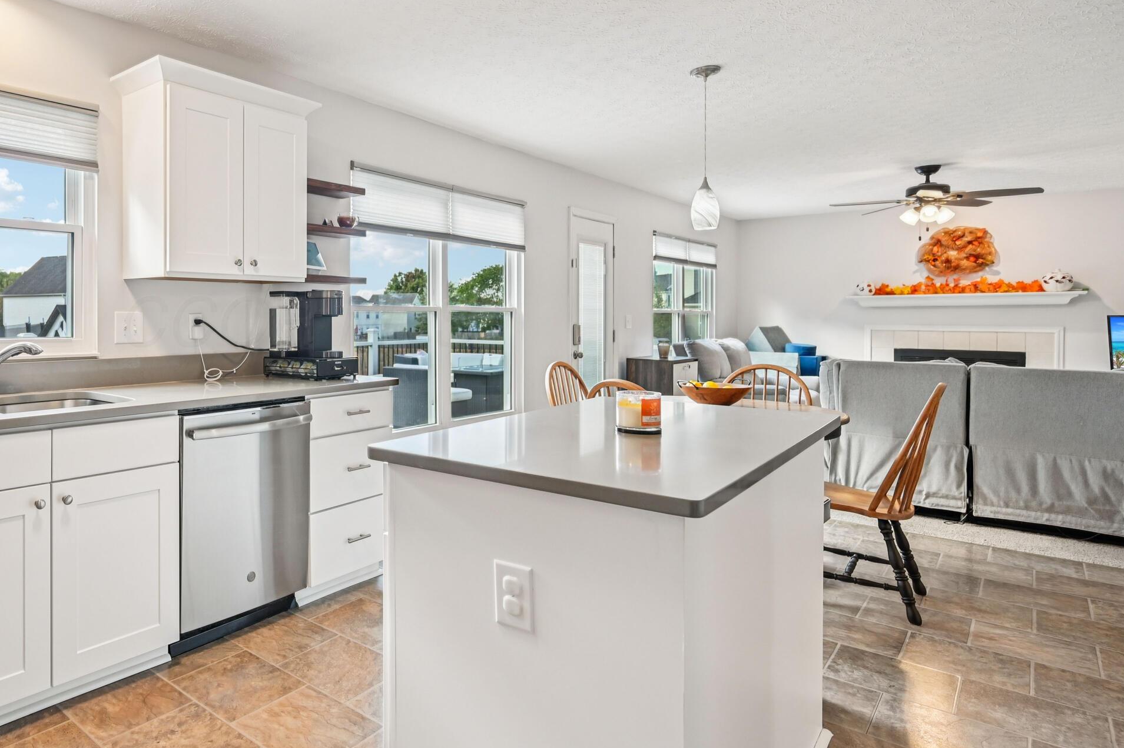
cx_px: 299
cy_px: 320
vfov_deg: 56.9
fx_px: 686
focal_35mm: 22
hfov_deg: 73.8
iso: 400
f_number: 4
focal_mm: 14
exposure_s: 1/45
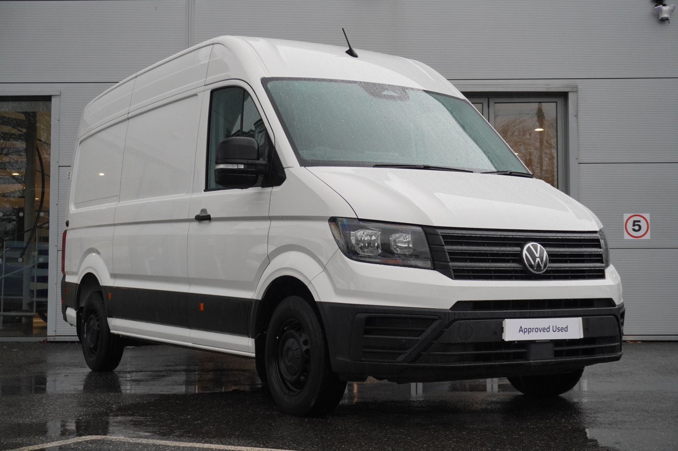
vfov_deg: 25.7
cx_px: 339
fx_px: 988
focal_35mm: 52
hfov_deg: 37.9
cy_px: 226
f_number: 5.6
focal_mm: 35
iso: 800
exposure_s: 1/200
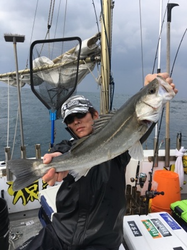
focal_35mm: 29
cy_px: 125
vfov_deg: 61.7
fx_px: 209
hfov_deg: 48.2
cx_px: 94
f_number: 2.2
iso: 25
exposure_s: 1/999
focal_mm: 4.15
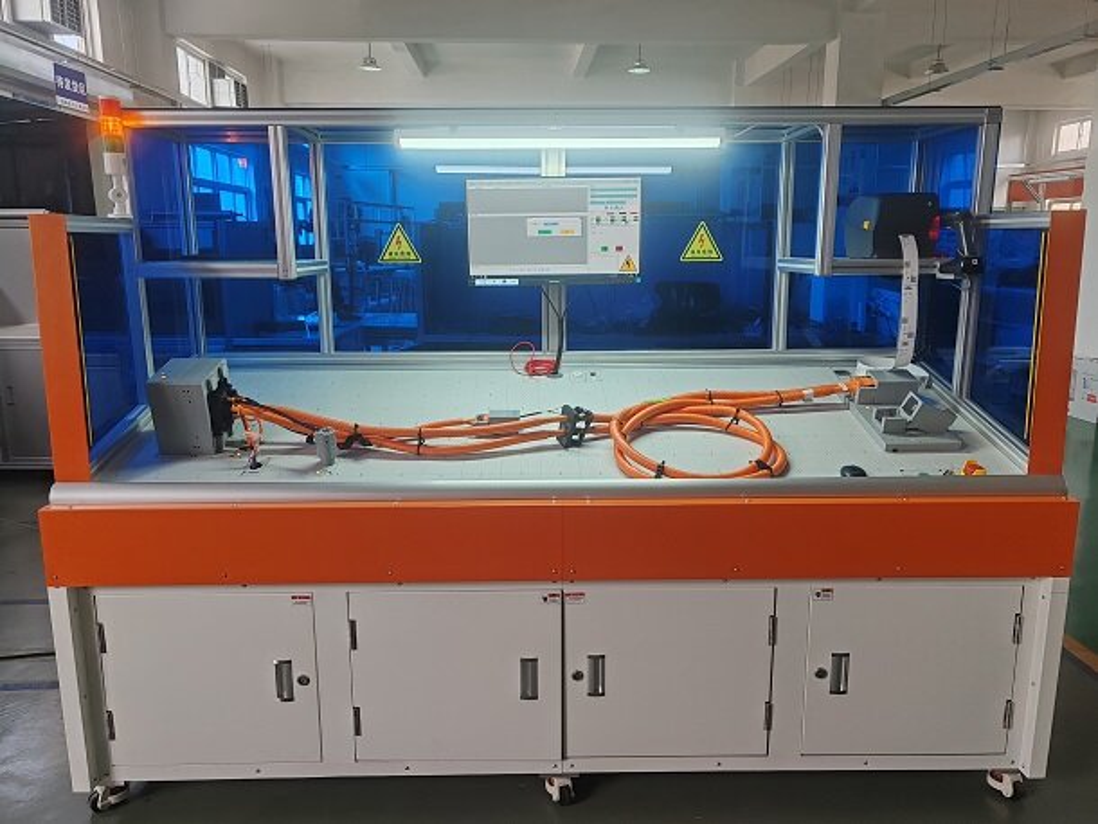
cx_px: 549
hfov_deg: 65.3
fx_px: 857
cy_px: 412
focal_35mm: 27
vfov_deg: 51.4
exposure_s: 1/100
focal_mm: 6.12
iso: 250
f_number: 1.9
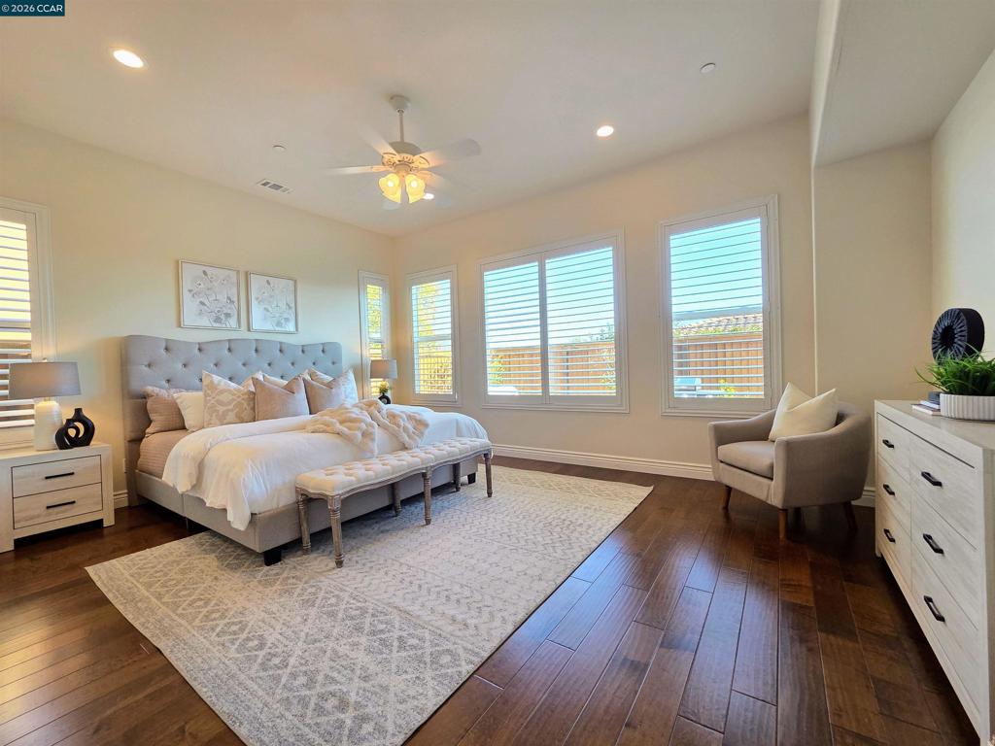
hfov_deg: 106.2
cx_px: 498
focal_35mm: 13
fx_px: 374
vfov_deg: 89.9
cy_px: 373
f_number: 2.2
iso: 160
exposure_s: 1/120
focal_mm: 2.2
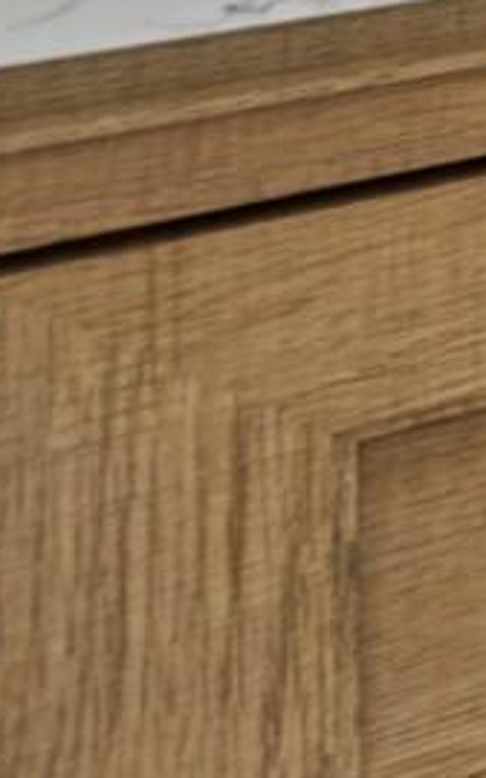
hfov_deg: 6.0
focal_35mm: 93
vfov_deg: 17.7
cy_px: -646
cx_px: 2552
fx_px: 1972
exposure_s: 1.6
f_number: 9
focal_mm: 12
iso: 100
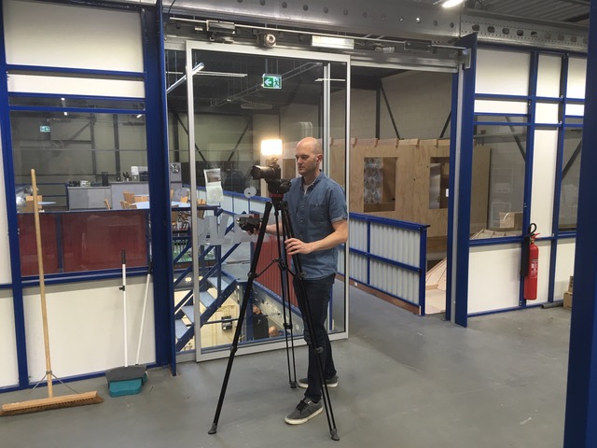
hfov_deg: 61.7
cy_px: 224
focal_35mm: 29
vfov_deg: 48.2
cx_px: 298
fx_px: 500
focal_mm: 4.15
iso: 64
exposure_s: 1/33
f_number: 2.2
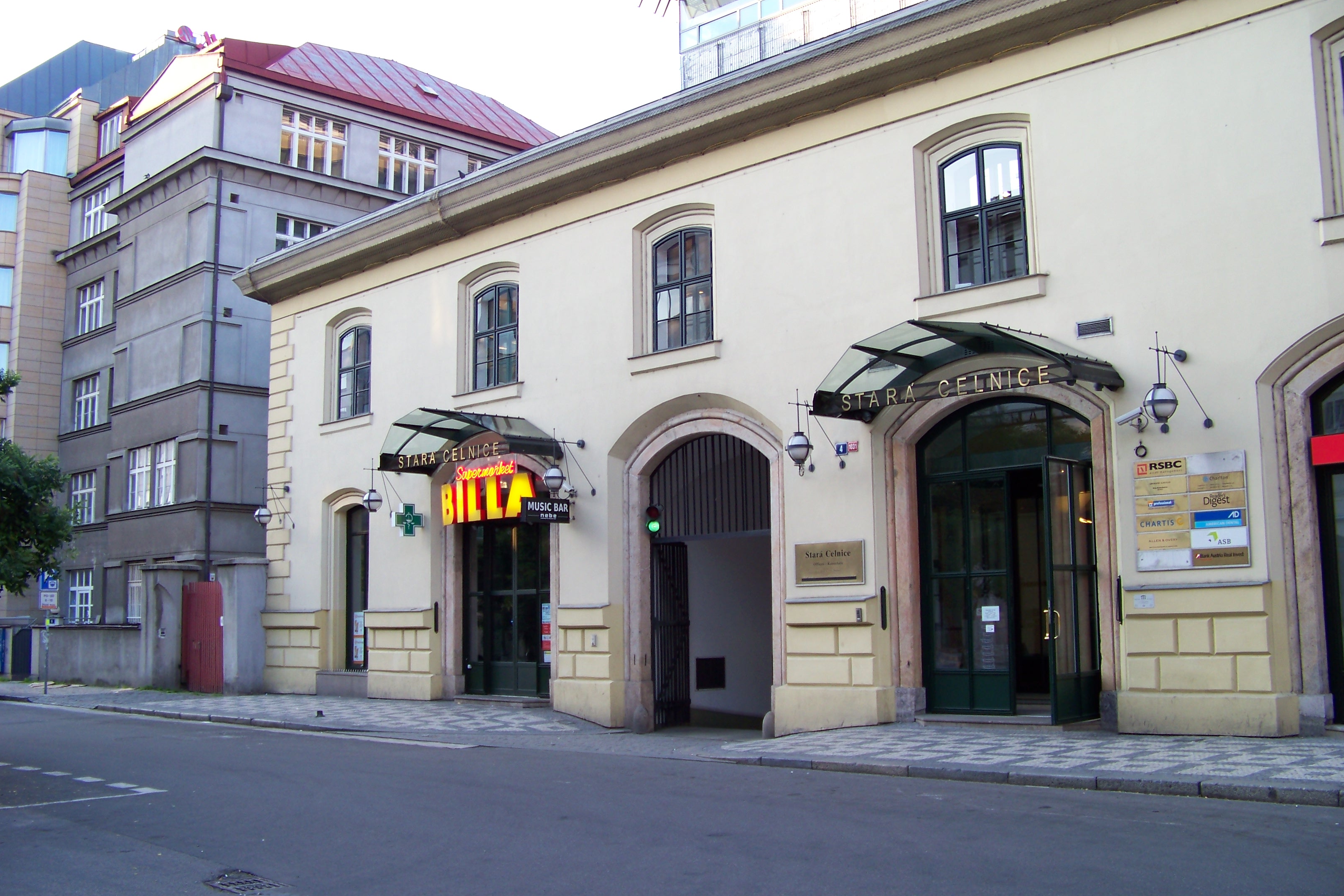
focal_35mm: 38
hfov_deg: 50.7
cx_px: 666
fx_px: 1419
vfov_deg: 35.0
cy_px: 427
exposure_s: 1/50
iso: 64
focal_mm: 5.85
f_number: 2.8
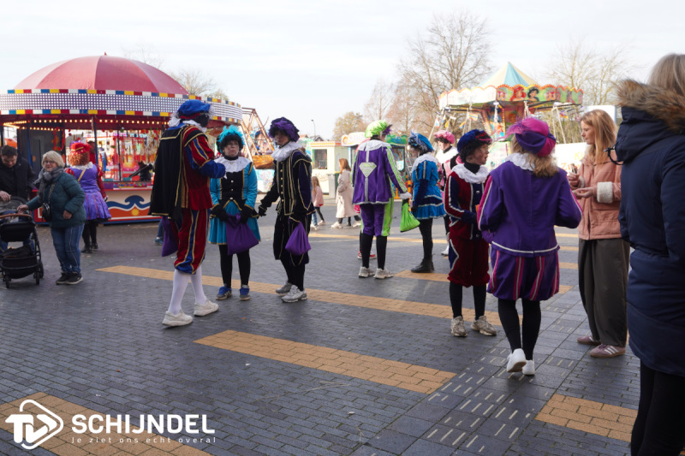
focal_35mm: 32
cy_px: 228
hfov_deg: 59.5
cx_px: 342
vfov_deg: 41.7
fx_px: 599
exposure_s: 1/160
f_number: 4.5
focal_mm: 21
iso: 100
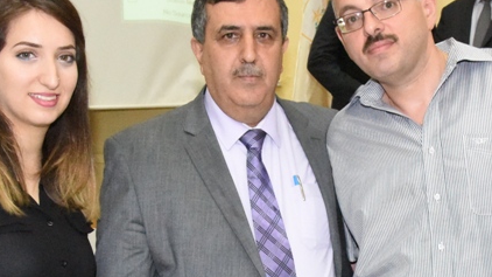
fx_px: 795
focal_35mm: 61
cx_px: 296
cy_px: 278
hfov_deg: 34.3
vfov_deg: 19.1
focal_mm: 24
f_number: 10
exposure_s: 1/250
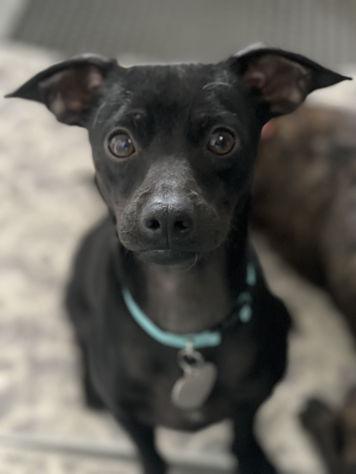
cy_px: 237
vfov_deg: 30.3
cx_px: 178
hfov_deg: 22.9
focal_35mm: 64
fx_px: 878
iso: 800
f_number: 2.2
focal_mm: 7.5
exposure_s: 1/15
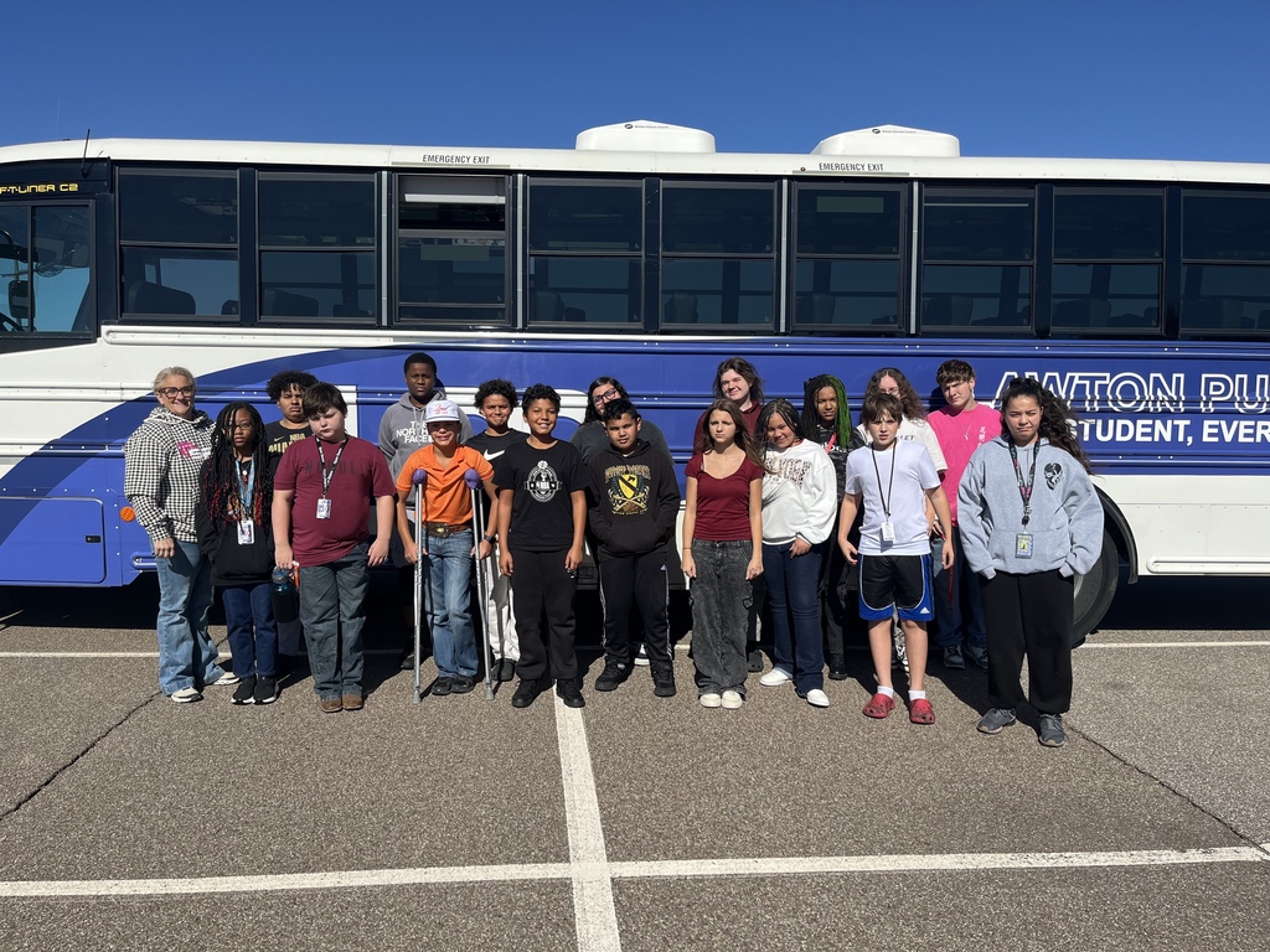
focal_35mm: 26
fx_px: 954
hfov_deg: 67.3
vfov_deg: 53.1
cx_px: 635
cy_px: 476
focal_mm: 5.1
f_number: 1.6
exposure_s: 1/4310
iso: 50
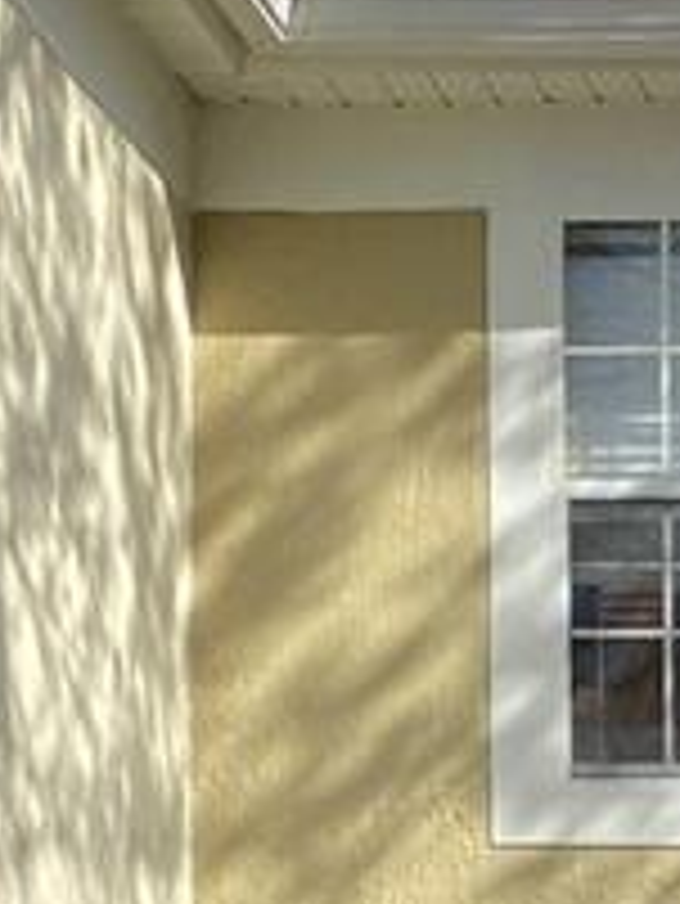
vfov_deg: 11.5
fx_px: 4055
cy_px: 1763
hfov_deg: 9.0
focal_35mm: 155
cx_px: 1410
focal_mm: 4.25
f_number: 1.8
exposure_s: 1/1330
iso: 32
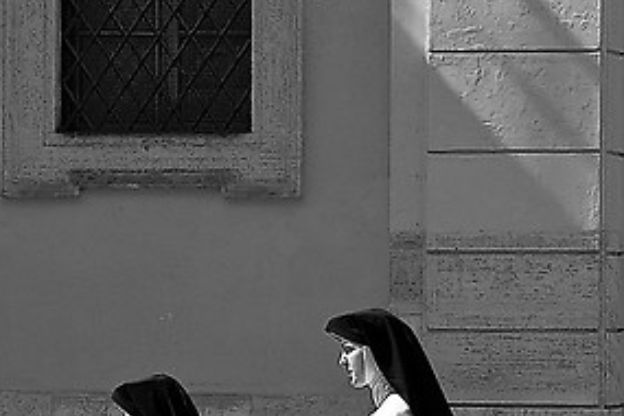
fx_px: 4090
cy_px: 134
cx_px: 773
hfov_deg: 8.6
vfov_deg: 5.8
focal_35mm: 236
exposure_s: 1/1100
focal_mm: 37.4
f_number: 7.1
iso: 400
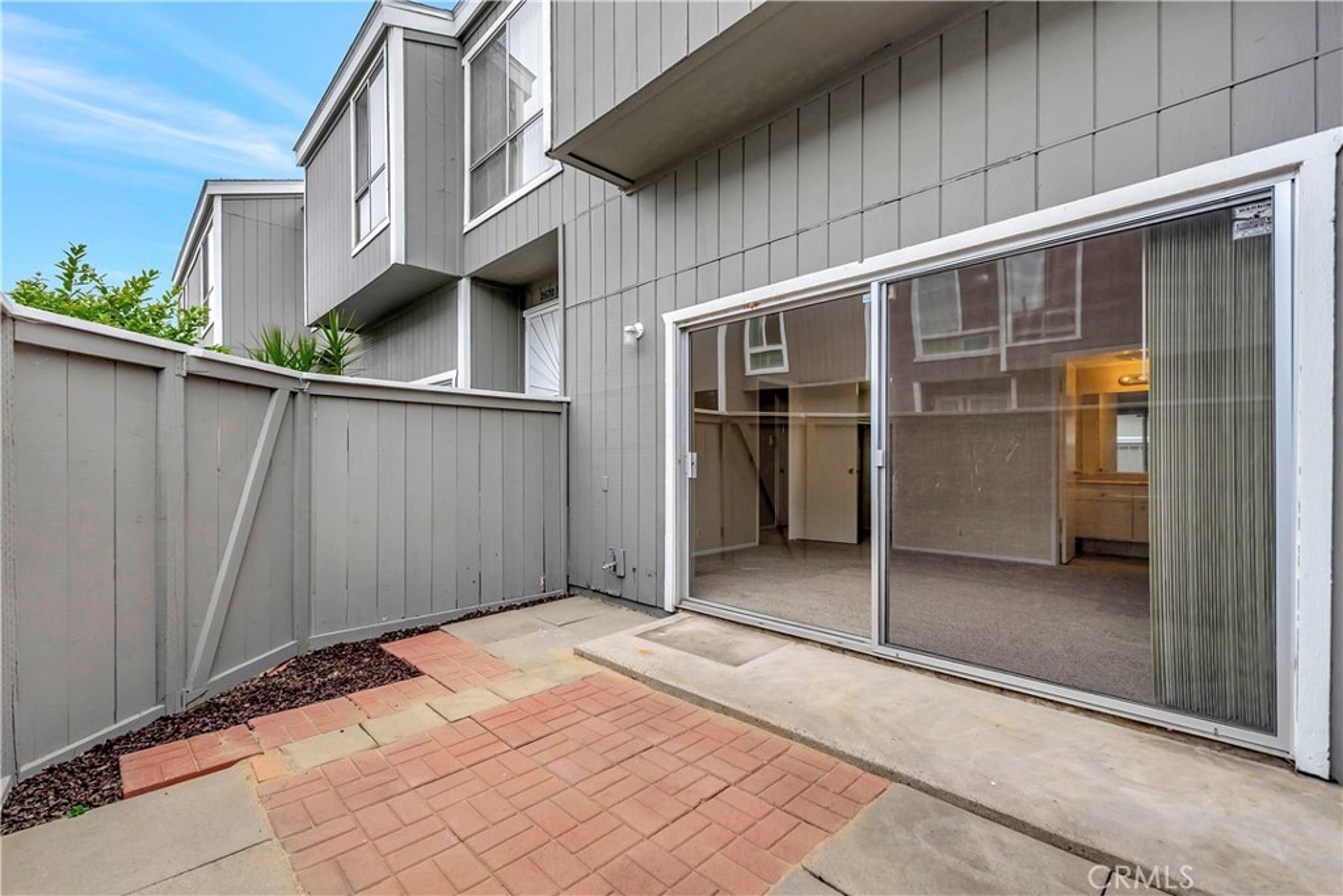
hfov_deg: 100.4
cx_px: 672
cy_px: 448
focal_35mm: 15
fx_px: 560
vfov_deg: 77.3
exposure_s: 1/320
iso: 200
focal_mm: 10
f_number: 2.8
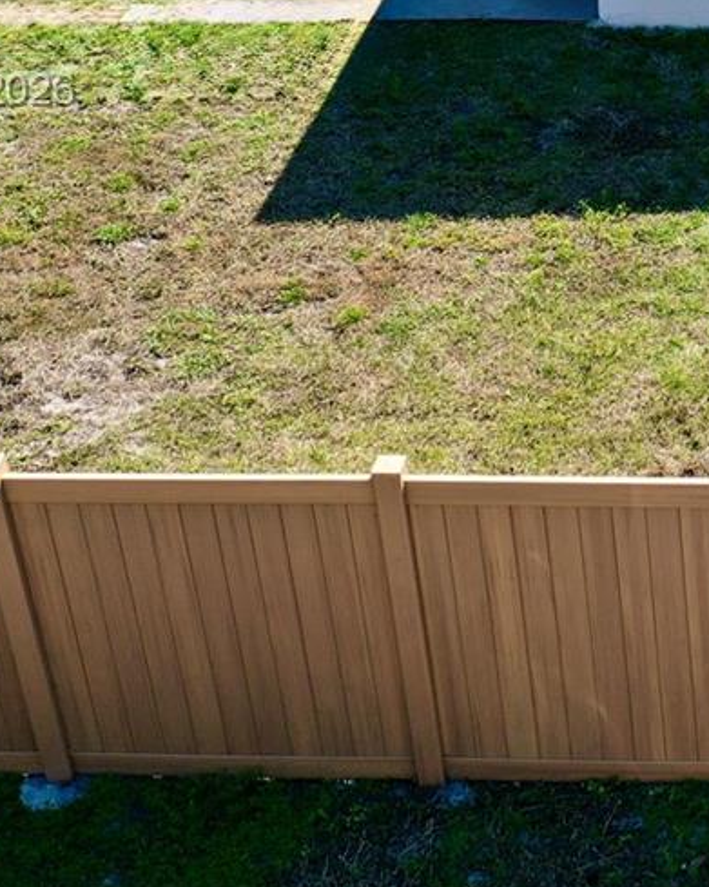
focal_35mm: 86
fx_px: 2256
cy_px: 93
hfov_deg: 16.7
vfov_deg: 21.7
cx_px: 961
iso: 100
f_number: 3.2
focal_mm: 10.26
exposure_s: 1/800
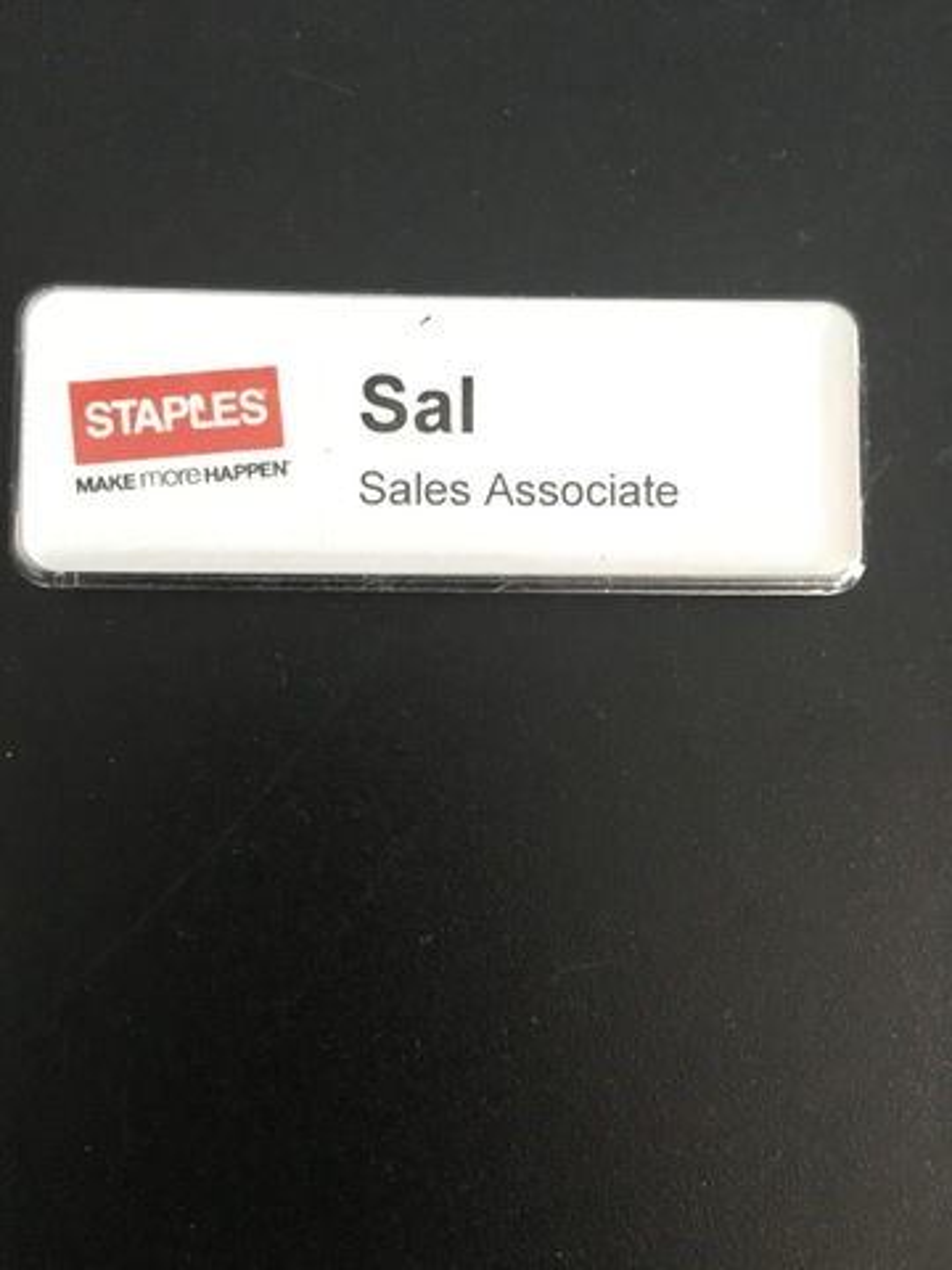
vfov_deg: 61.7
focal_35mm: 29
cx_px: 476
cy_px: 635
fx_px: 1063
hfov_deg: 48.2
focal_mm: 4.15
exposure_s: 1/15
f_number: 2.2
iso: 1000
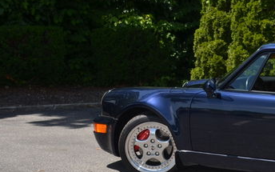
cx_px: 288
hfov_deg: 25.8
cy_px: 97
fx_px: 562
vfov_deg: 17.4
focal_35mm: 75
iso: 100
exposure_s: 1/200
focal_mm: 22
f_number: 7.1
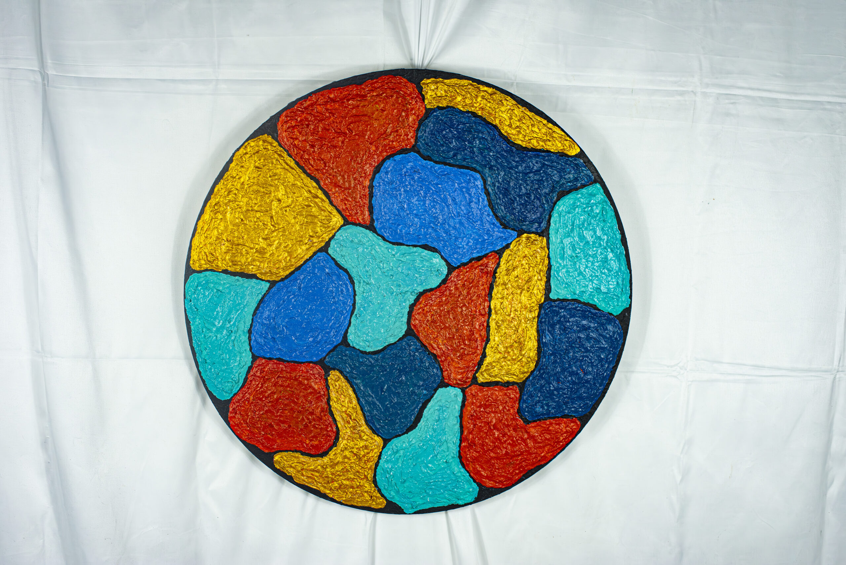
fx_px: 1175
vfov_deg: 27.0
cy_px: 282
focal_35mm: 50
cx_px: 423
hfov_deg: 39.6
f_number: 8
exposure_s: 1/125
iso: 1250
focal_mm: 50
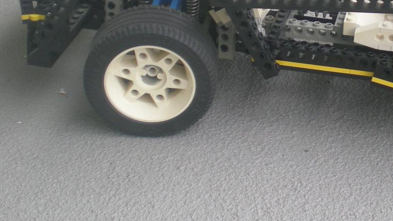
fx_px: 1000
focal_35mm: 96
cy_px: 27
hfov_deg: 21.8
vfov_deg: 12.5
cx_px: 349
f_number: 3.5
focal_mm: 7.4
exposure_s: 1/60.4
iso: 96
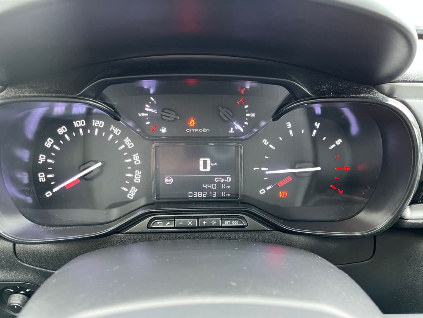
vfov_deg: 53.1
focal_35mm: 26
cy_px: 159
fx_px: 318
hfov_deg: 67.3
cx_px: 212
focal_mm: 5.1
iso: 500
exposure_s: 1/60
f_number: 1.6
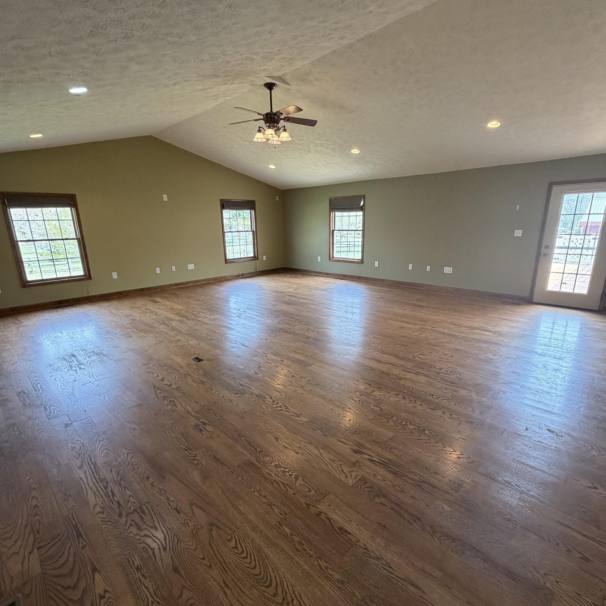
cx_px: 304
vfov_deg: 83.9
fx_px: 337
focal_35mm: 17
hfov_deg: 84.0
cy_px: 316
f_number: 2.2
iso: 250
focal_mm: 2.22
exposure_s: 1/60
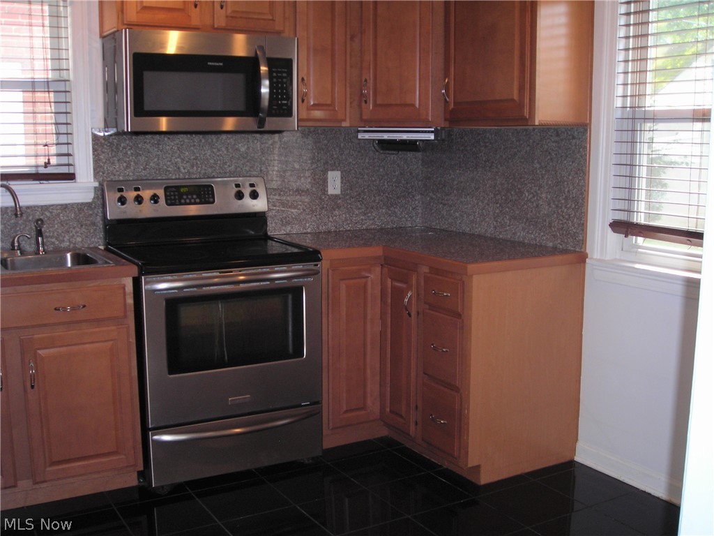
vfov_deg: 37.7
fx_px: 784
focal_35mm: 38
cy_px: 268
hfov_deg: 49.0
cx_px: 357
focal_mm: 6.3
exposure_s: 1/60.1
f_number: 3.2
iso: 107
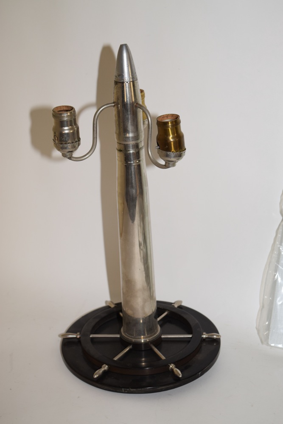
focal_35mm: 72
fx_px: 849
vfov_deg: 28.1
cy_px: 212
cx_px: 142
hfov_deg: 18.9
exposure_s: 1/100
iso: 400
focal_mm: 48
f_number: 5.3
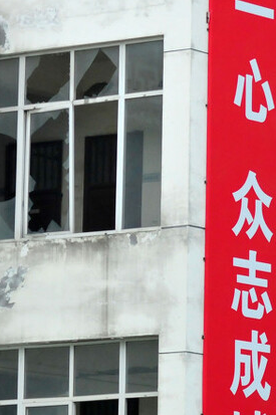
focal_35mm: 305
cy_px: 182
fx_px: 3510
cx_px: 222
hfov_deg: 4.5
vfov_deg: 6.8
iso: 800
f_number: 2.8
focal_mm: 70
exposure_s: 1/5000
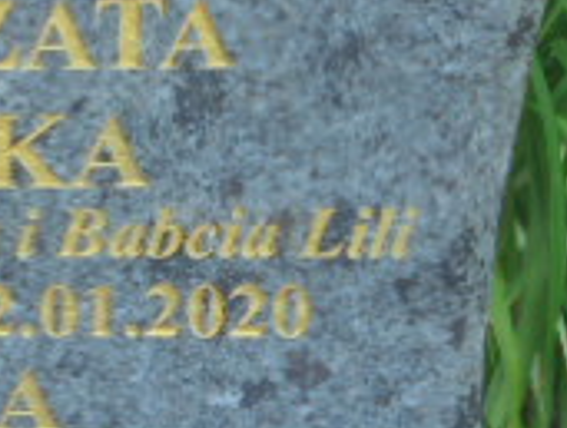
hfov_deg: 10.1
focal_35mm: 183
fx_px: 3004
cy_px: 358
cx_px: -474
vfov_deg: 8.1
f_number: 4.8
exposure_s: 1/40
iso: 100
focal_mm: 8.9
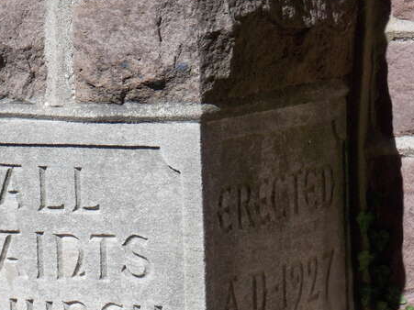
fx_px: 3264
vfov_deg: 5.4
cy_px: 166
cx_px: 125
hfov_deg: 7.3
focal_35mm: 273
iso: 80
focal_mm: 27.3
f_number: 5.2
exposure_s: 1/320
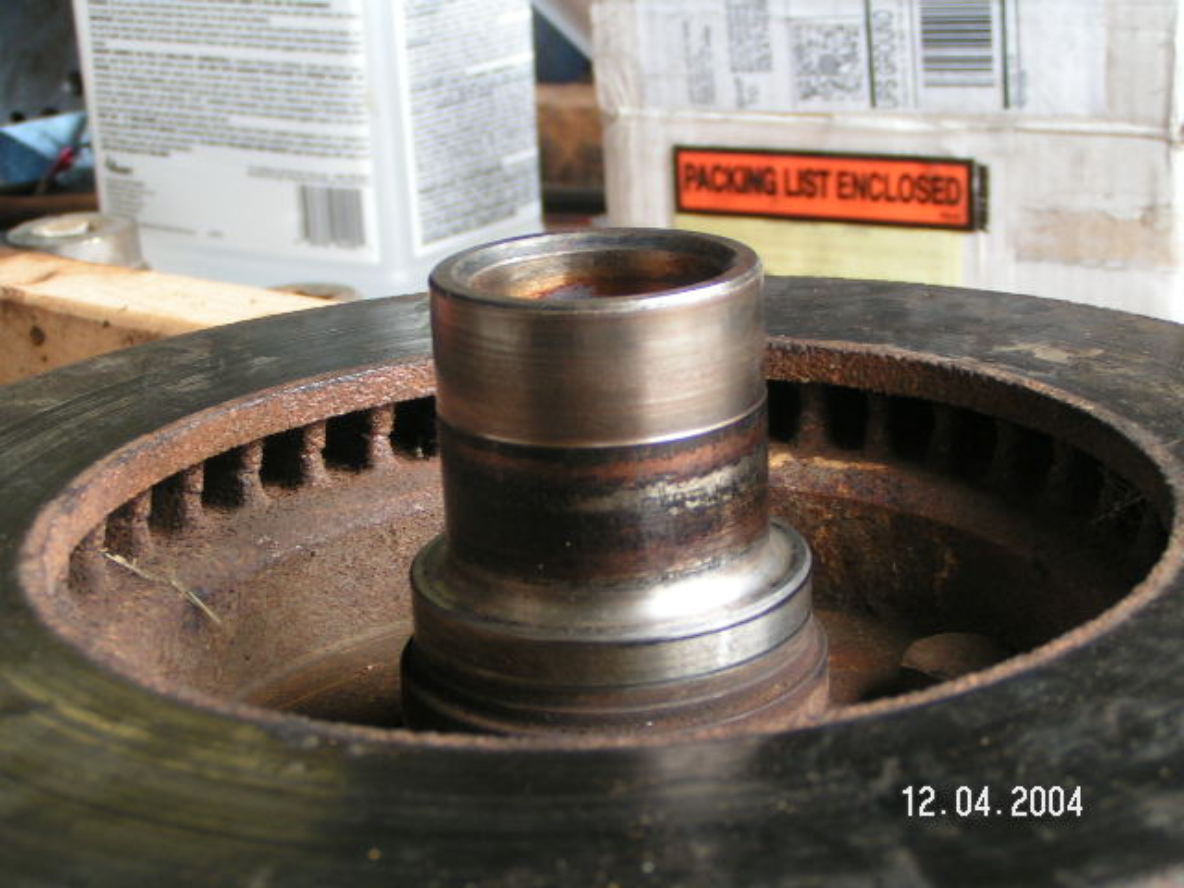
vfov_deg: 23.3
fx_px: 2155
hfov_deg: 30.7
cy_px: 444
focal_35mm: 63
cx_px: 592
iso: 50
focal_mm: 9.7
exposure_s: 1/60
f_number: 3.5
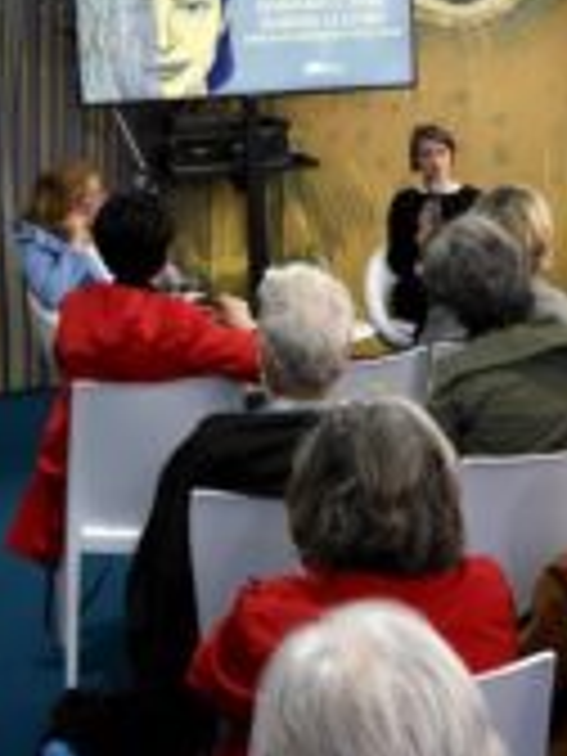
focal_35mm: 81
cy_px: 140
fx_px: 1769
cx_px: 392
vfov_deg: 23.7
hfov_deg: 18.1
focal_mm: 17
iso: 200
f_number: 4
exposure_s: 1/60
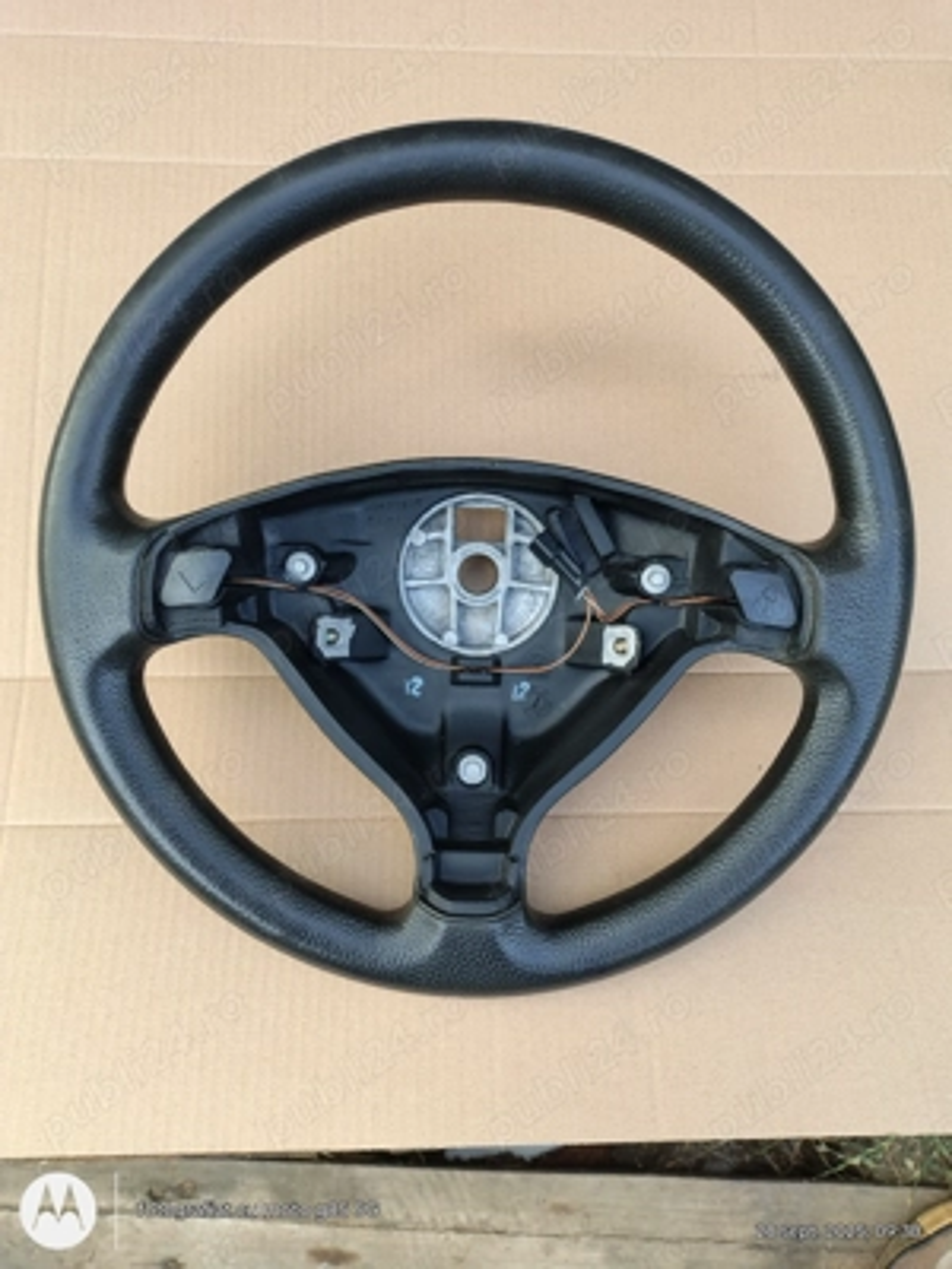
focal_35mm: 25
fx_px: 917
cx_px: 476
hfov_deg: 54.9
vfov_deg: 69.4
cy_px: 634
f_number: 1.7
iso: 144
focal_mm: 4.71
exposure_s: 1/135
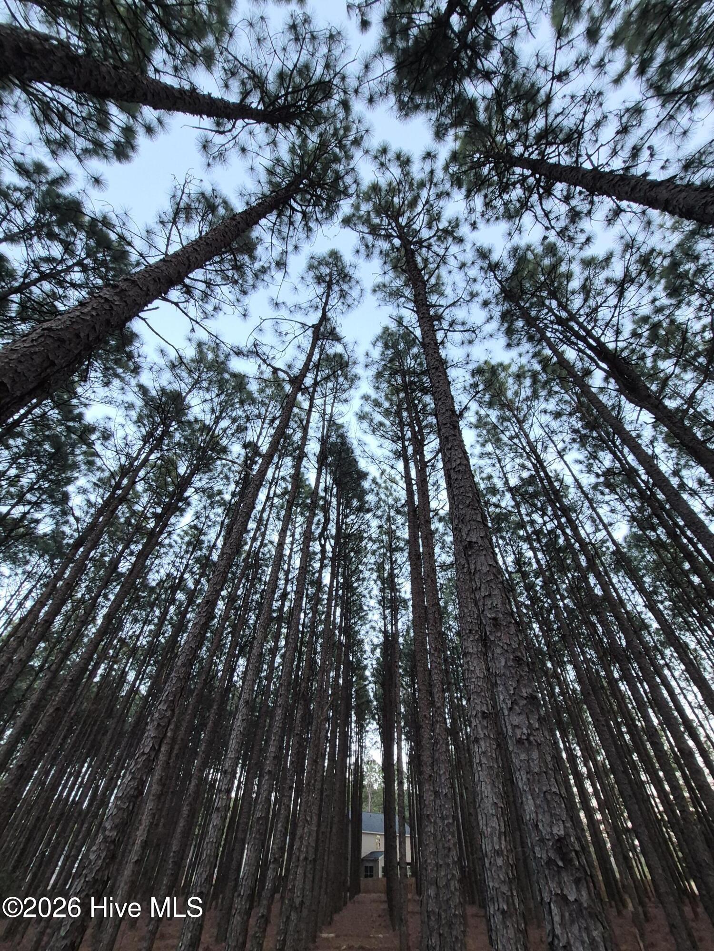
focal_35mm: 13
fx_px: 358
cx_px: 357
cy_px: 476
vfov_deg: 106.2
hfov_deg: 89.9
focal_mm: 1.74
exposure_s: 1/60
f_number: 2.2
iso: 250
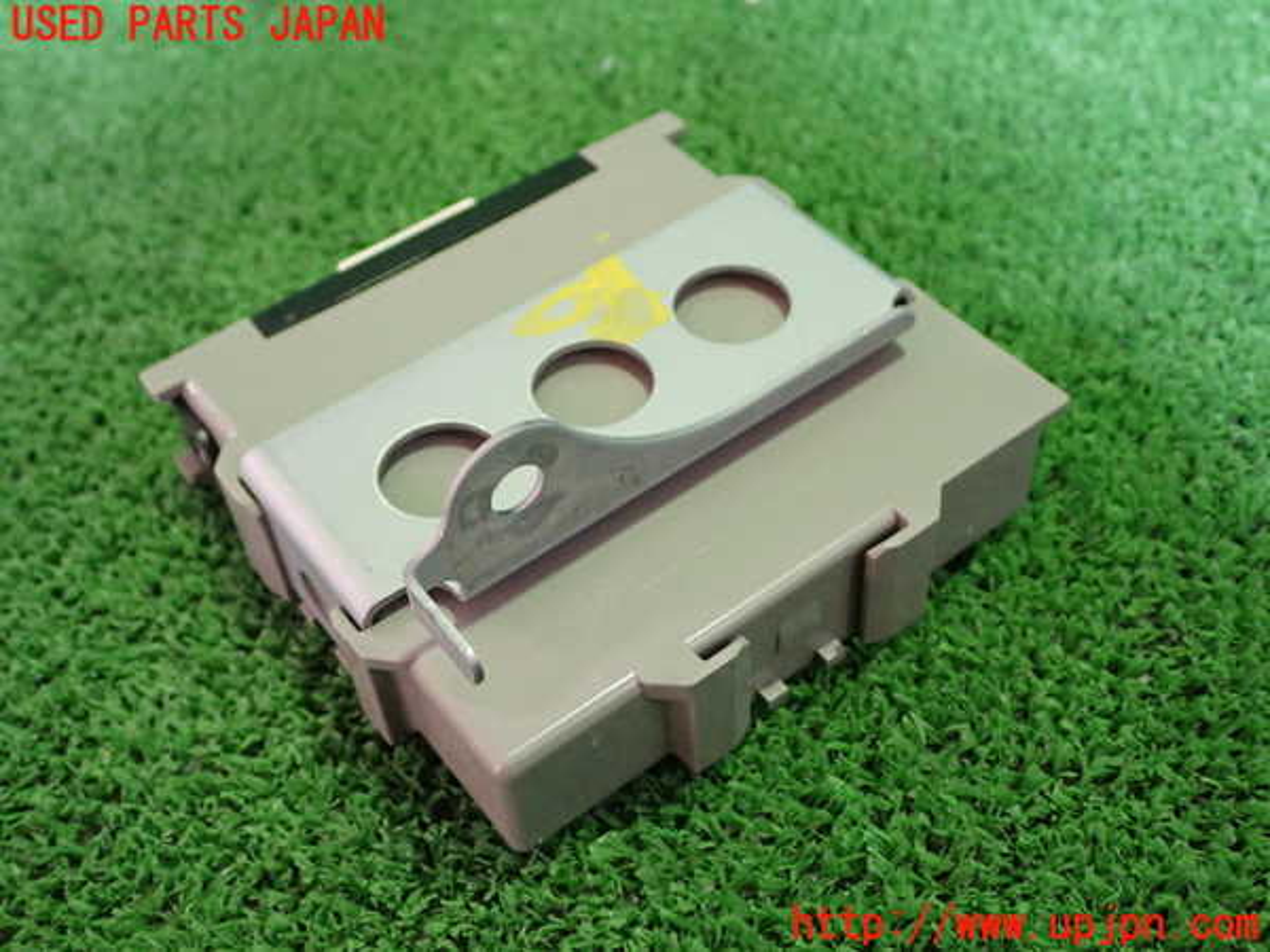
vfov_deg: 35.1
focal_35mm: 41
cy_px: 476
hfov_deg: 45.8
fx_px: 1504
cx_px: 635
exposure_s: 1/40
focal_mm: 7.31
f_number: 2.8
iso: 640
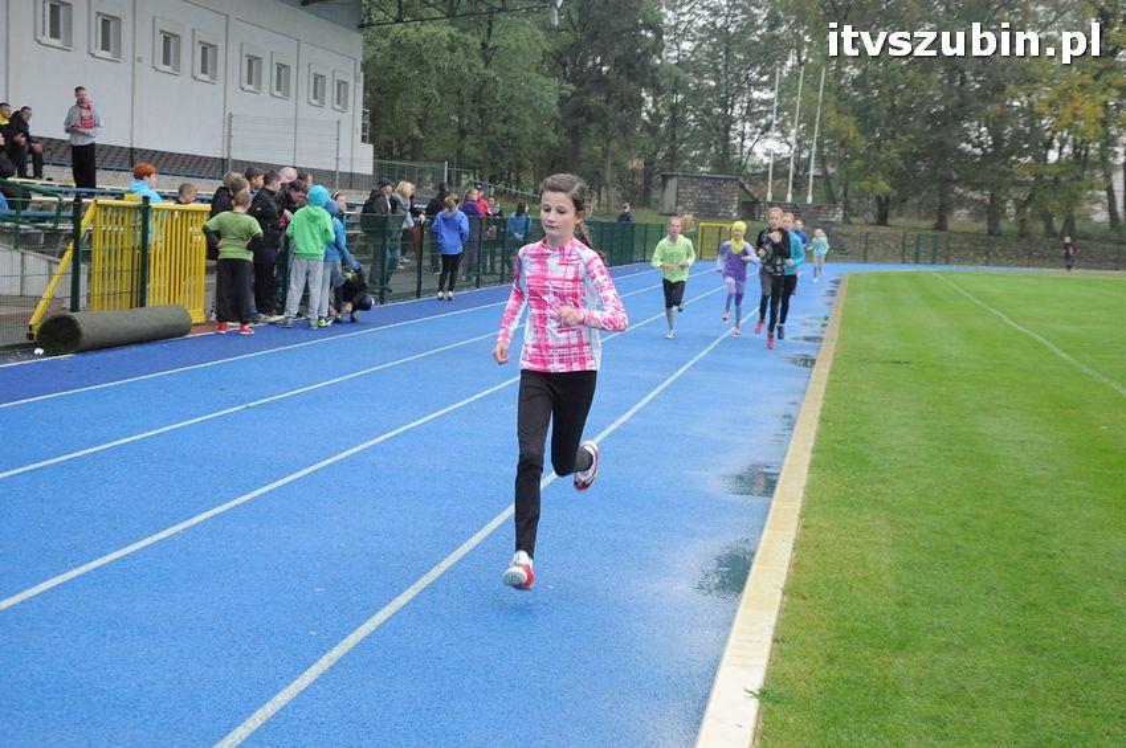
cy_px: 374
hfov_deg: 31.9
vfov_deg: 21.5
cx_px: 563
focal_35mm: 63
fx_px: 1969
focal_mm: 42
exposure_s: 1/160
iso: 1600
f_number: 6.3
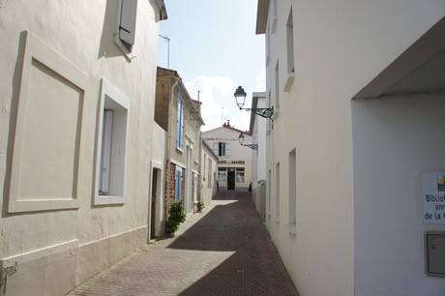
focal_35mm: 27
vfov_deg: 47.9
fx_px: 334
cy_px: 148
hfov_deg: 67.4
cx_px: 222
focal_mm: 18
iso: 200
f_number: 7.1
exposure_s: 1/500
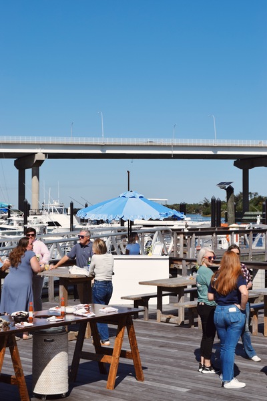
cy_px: 200
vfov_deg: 29.9
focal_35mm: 68
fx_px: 751
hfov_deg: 20.2
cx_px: 134
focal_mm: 45
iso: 200
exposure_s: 1/640
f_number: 13
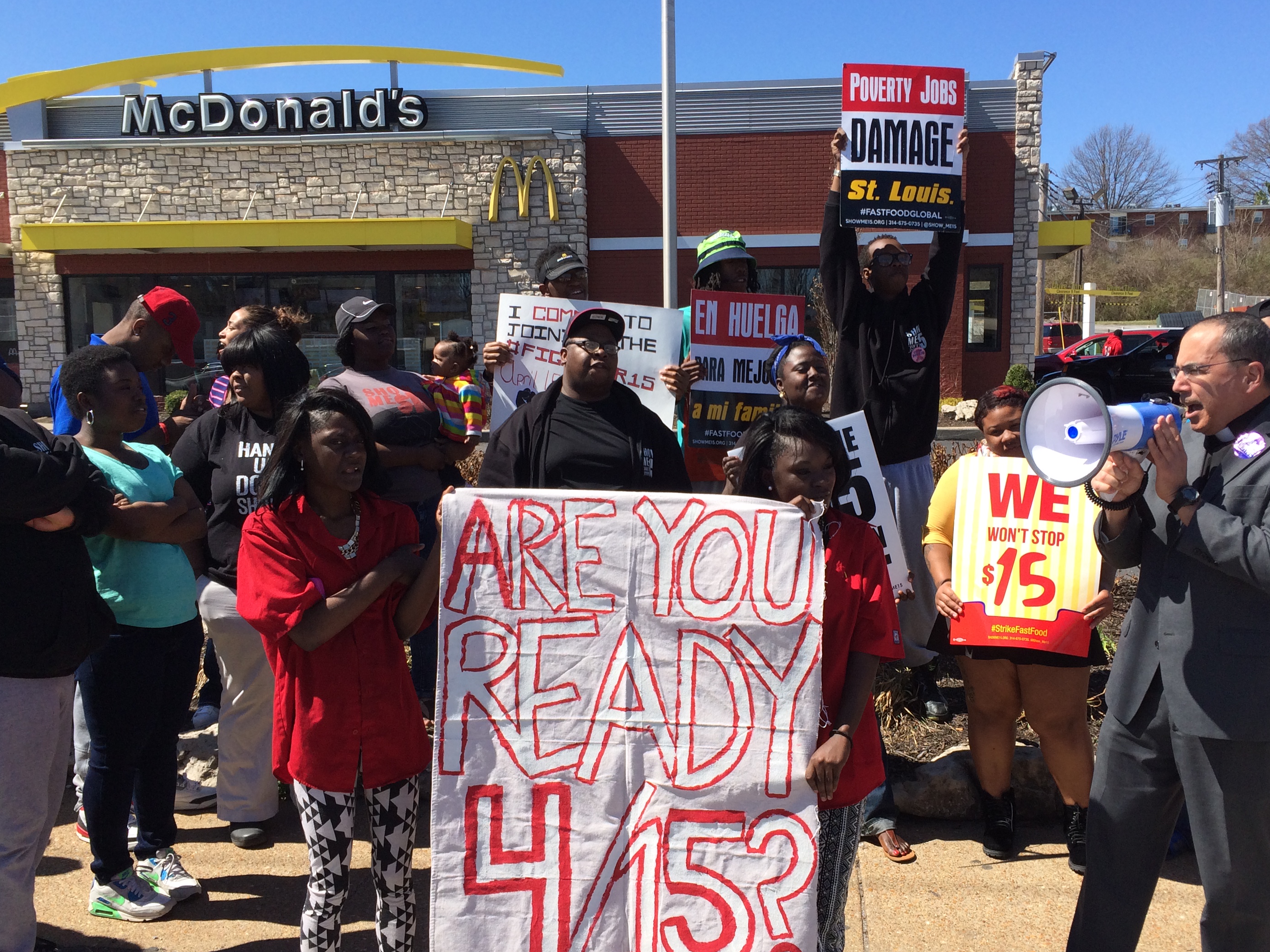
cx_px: 705
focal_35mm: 34
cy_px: 505
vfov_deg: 41.8
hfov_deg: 53.8
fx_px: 1247
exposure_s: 1/1520
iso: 32
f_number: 2.2
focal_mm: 4.15
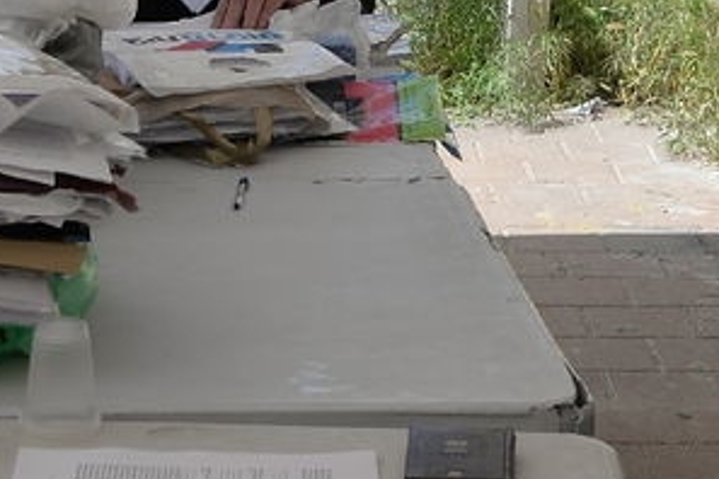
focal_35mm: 146
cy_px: -273
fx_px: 2916
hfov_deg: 14.1
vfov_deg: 9.1
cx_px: 322
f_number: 6.3
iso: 100
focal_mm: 31
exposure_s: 1/320
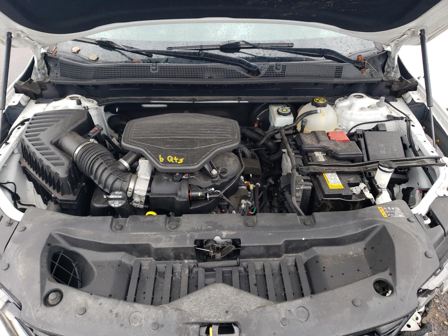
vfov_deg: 53.1
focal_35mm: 26
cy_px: 168
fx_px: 336
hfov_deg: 67.3
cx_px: 224
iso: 50
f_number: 1.5
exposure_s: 1/196
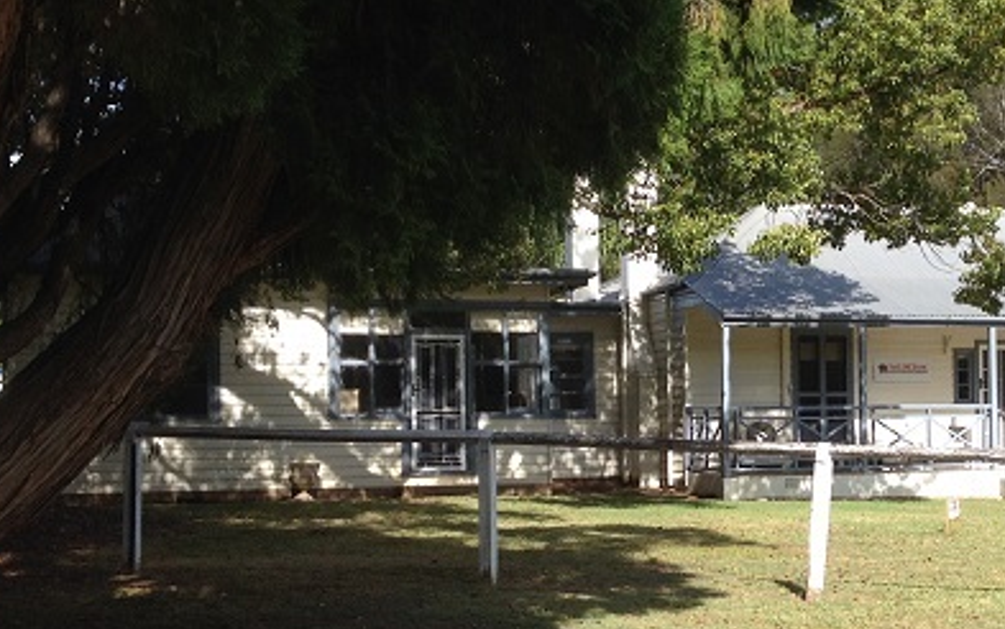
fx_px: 2110
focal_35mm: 77
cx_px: 841
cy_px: 409
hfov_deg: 26.2
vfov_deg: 16.9
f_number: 2.4
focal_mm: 4.28
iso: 50
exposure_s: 1/890
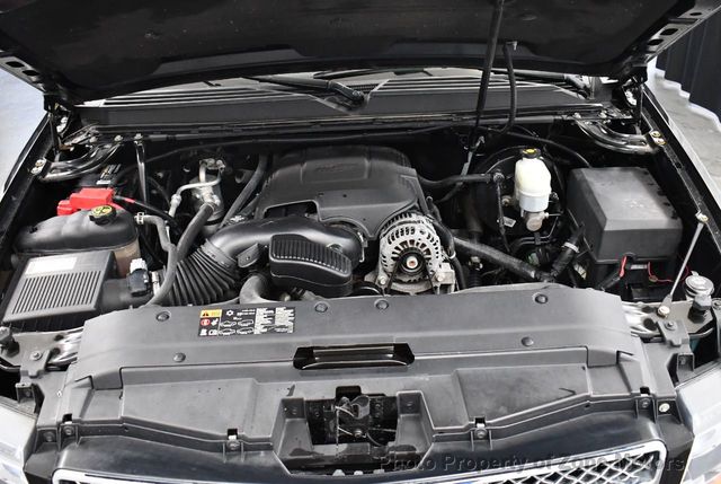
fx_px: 722
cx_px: 360
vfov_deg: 37.0
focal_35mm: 36
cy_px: 242
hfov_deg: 53.1
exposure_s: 1/125
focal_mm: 18
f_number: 3.5
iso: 3200
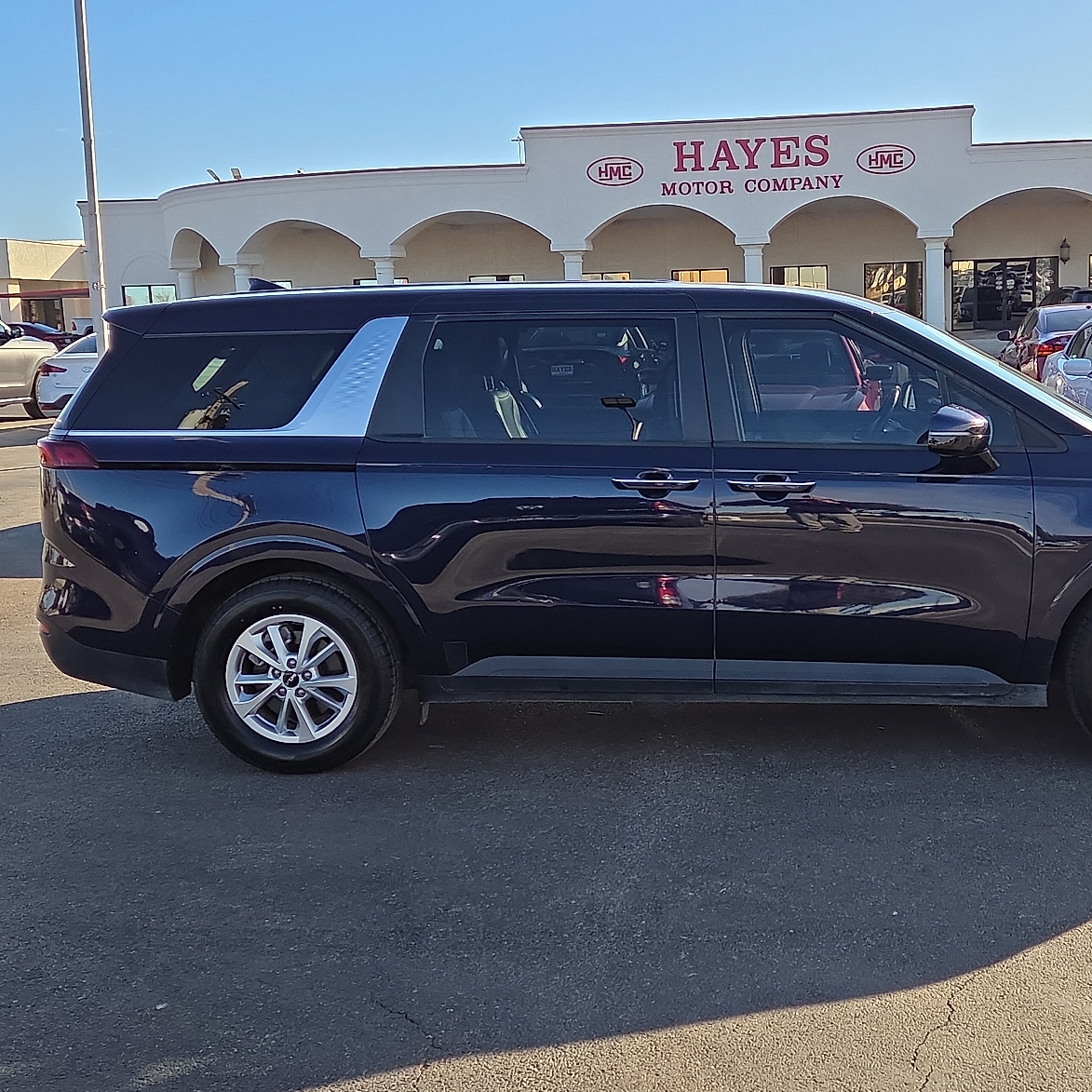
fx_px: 1463
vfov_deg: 40.9
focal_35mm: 41
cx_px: 717
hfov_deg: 40.5
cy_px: 537
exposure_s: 1/1429
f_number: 1.8
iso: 25
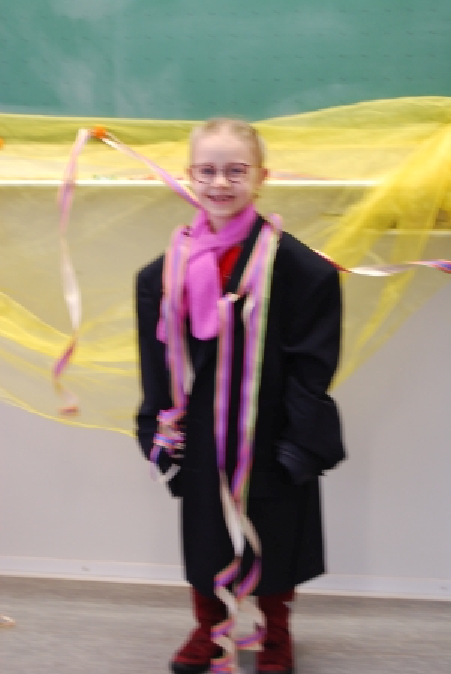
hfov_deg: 16.6
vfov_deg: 24.6
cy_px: 337
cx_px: 226
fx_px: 1547
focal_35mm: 82
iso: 400
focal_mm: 55
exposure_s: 1/25
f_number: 5.6
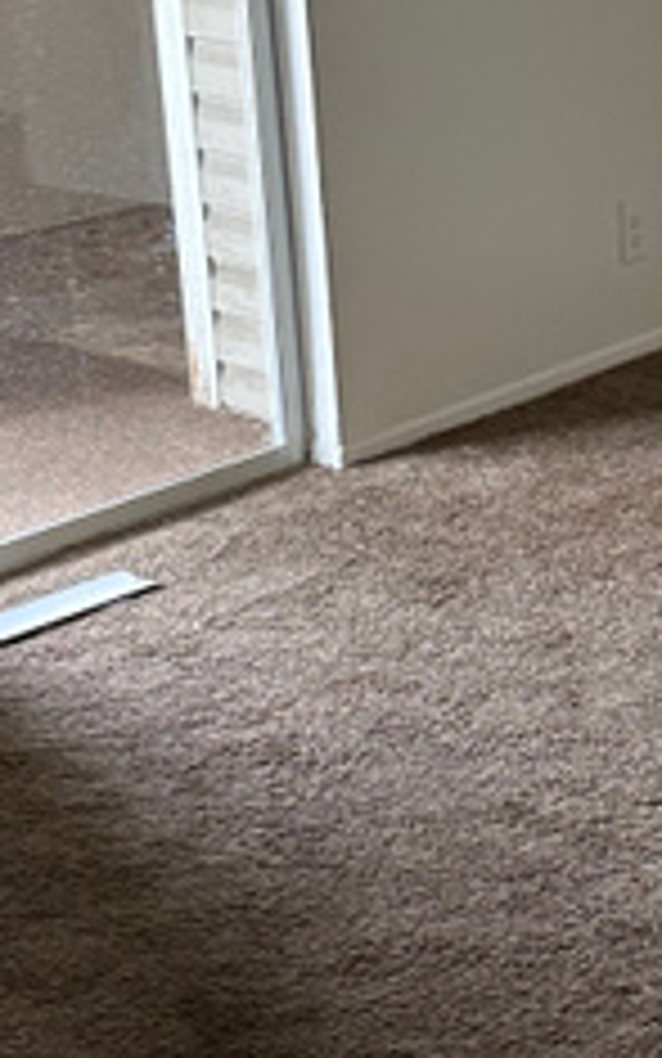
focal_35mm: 83
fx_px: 2394
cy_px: 585
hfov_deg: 14.8
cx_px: 955
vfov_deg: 24.9
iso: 250
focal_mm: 6.86
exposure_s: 1/60
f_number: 1.78
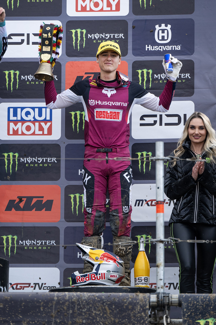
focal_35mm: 200
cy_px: 162
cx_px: 108
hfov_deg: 6.9
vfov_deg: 10.3
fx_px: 1800
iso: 320
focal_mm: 200
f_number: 3.2
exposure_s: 1/1600
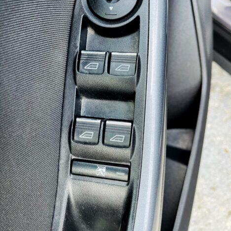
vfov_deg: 52.1
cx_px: 116
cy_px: 90
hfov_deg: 52.5
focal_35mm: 31
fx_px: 234
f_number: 1.6
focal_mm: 5.1
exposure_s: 1/121
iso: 125
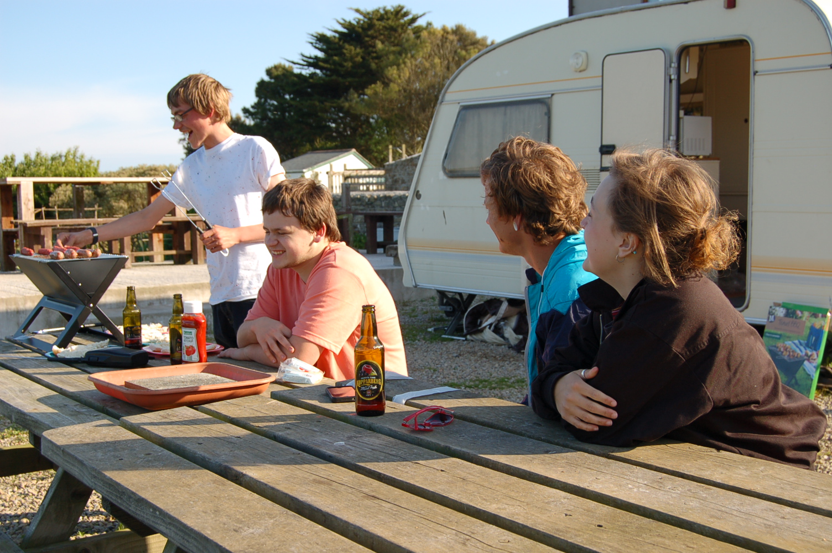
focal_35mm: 46
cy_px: 276
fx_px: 1074
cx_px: 416
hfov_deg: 42.4
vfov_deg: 28.9
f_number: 6.3
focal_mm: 31
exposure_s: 1/320
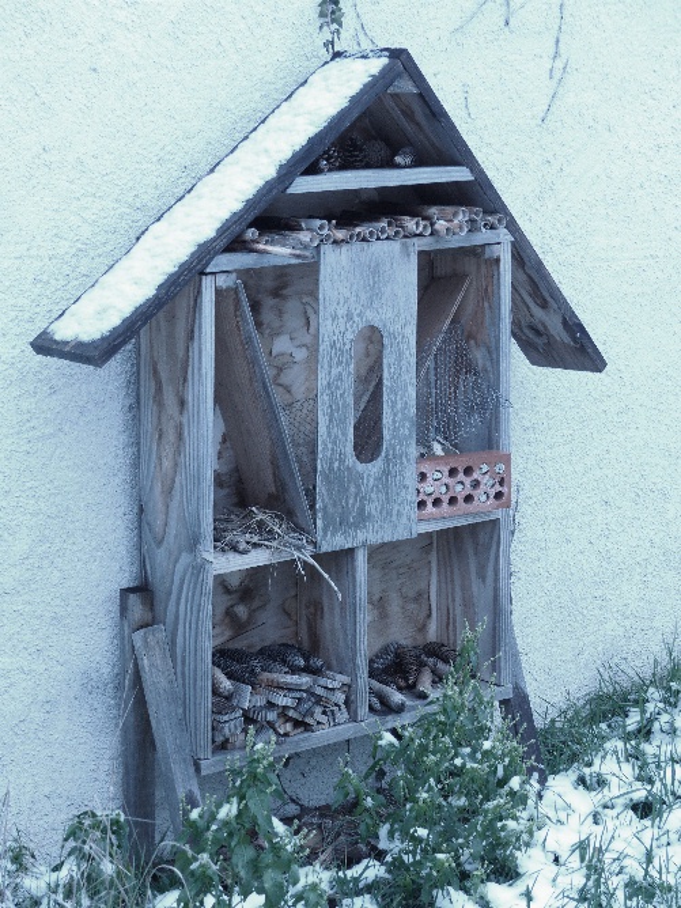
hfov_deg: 18.2
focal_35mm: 81
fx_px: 2125
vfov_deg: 24.1
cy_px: 454
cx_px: 340
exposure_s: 1/125
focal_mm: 14.5
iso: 100
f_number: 3.2
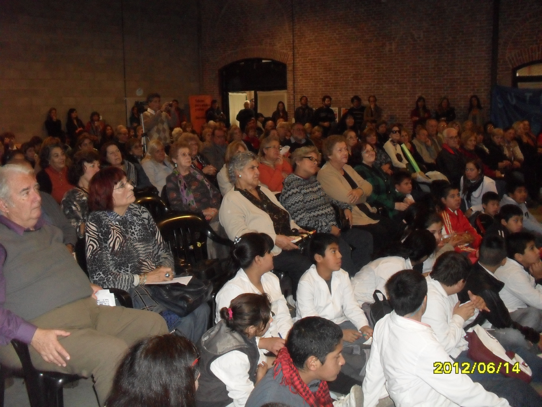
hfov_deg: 52.6
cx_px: 271
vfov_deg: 40.7
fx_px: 548
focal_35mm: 35
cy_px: 204
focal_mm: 6.3
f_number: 3.2
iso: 400
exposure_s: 1/45
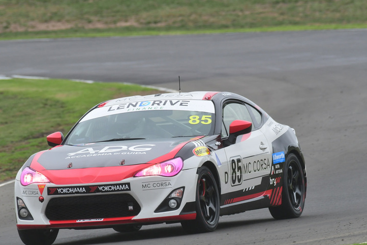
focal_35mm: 831
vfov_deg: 1.7
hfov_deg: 2.5
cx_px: 172
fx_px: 8475
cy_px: 134
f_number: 10
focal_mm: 500
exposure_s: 1/640
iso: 640
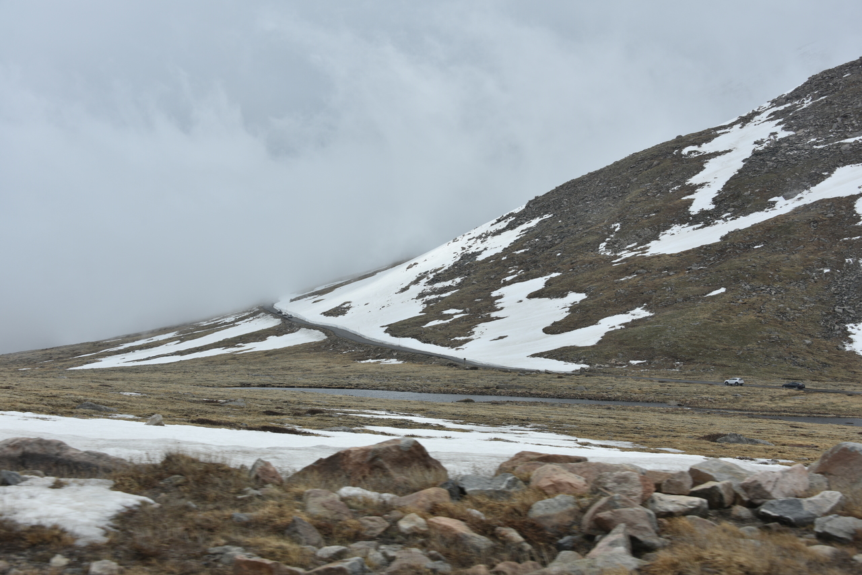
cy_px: 288
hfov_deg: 41.1
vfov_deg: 28.1
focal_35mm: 48
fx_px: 1150
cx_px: 431
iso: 100
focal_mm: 48
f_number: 9
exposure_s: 1/320
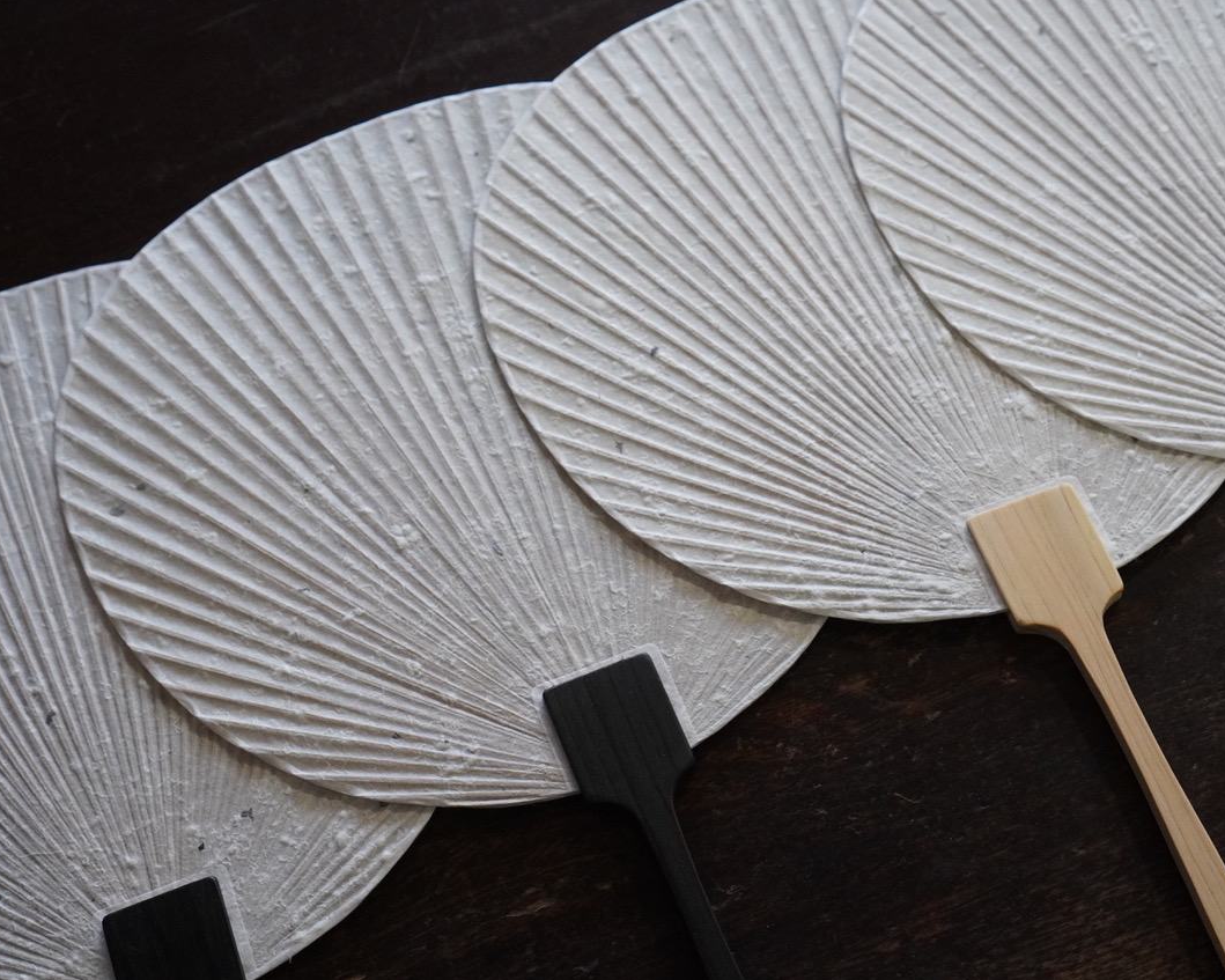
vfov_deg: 25.6
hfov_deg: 31.6
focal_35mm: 60
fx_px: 2159
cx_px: 674
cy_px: 489
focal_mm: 35
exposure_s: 1/60
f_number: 5
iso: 3200
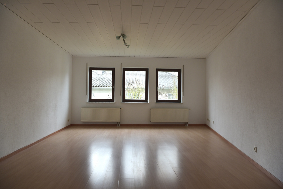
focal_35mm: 24
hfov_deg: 73.7
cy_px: 94
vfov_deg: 53.2
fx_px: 189
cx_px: 142
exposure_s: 1/25
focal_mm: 24
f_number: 7.1
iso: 400
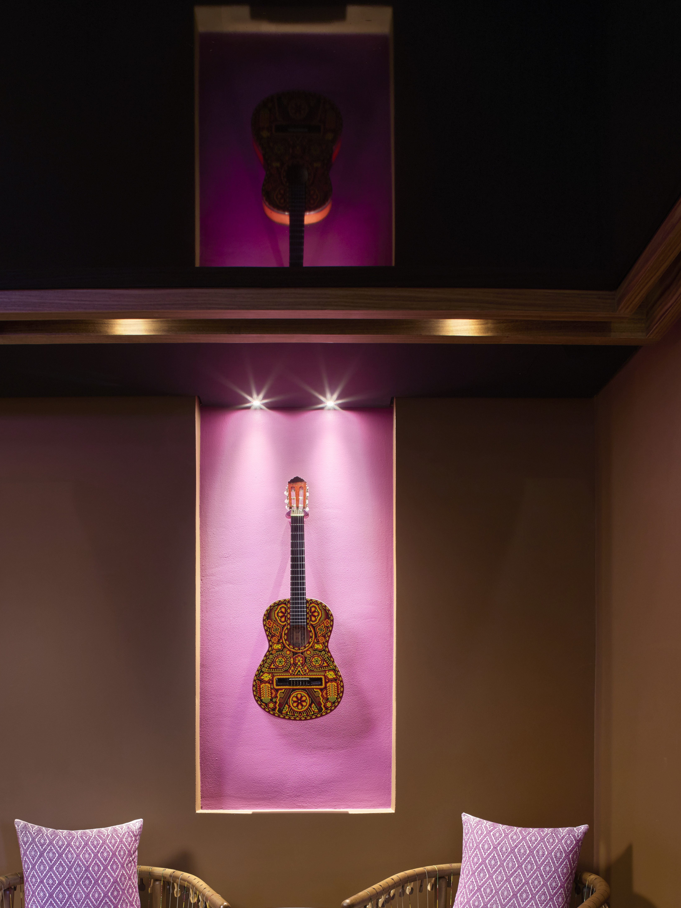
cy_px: 601
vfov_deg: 57.1
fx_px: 813
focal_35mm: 31
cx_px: 298
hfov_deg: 45.3
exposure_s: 3.2
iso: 400
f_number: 11
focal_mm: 24
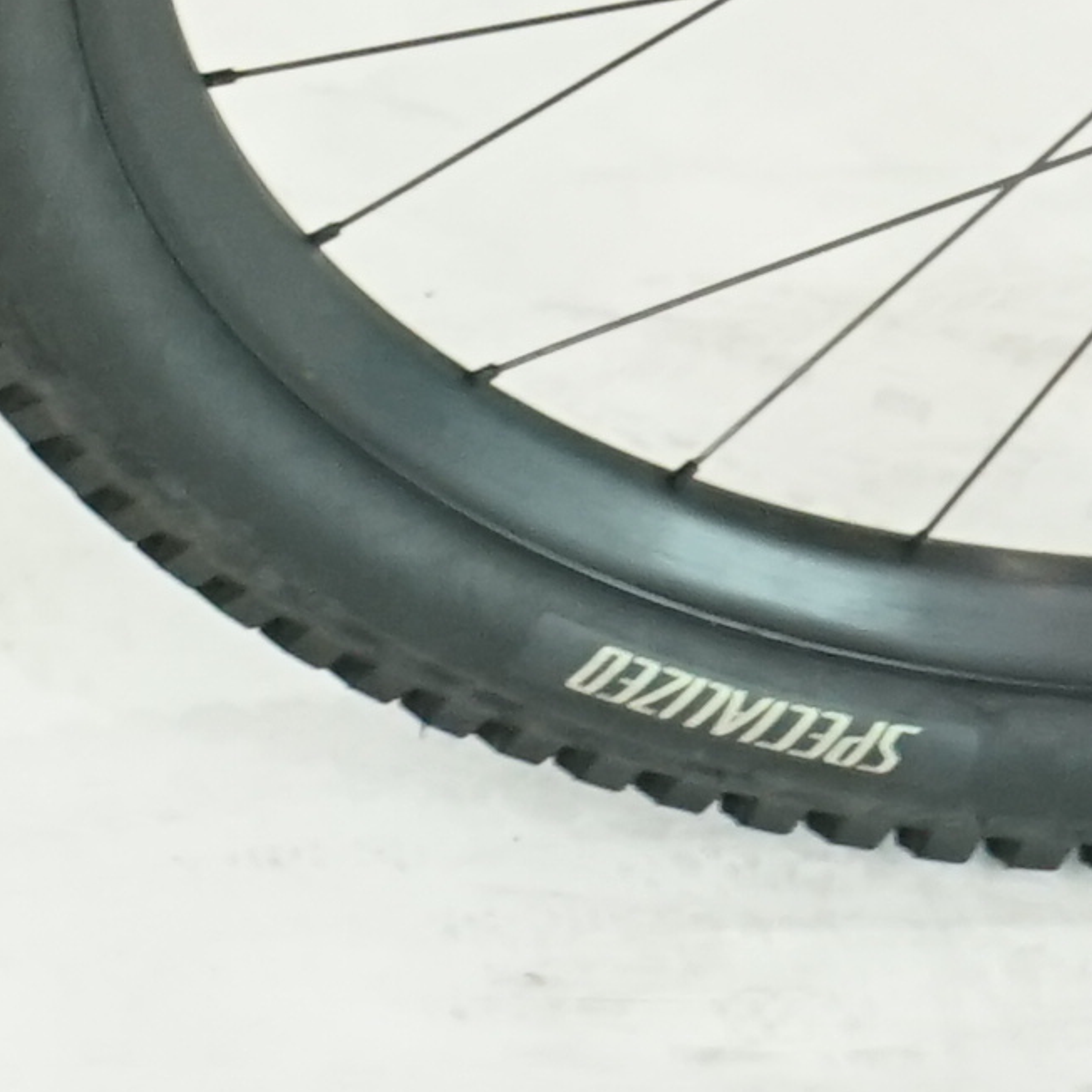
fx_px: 7816
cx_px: -1417
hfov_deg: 7.5
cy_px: -1846
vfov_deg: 7.3
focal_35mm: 219
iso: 1600
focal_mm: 28
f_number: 5.6
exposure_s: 1/200
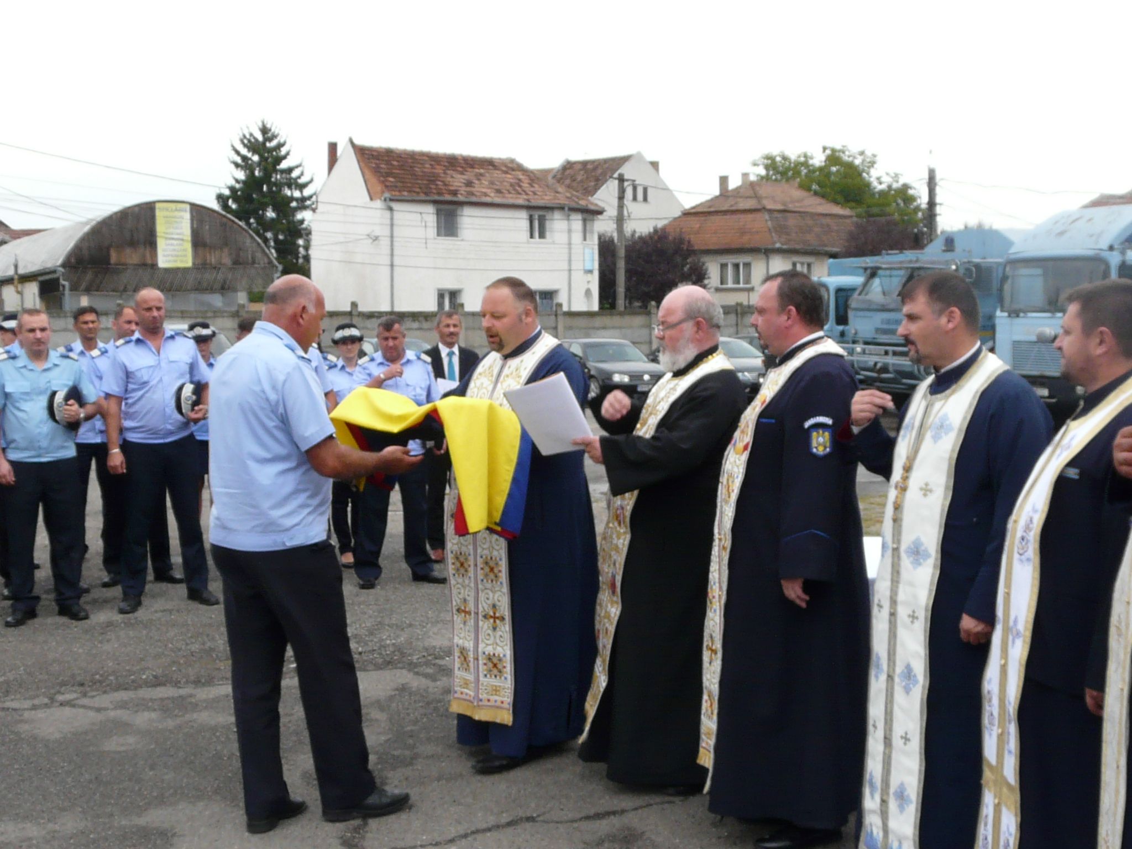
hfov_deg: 41.2
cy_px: 424
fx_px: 1504
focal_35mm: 46
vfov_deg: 31.5
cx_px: 566
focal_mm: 4.7
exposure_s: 1/200
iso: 100
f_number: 4
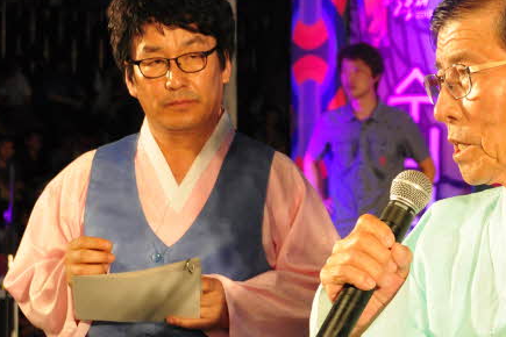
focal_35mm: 155
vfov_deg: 8.9
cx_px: 473
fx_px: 2178
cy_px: 156
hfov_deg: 13.1
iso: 800
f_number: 6.3
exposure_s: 1/200
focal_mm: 50
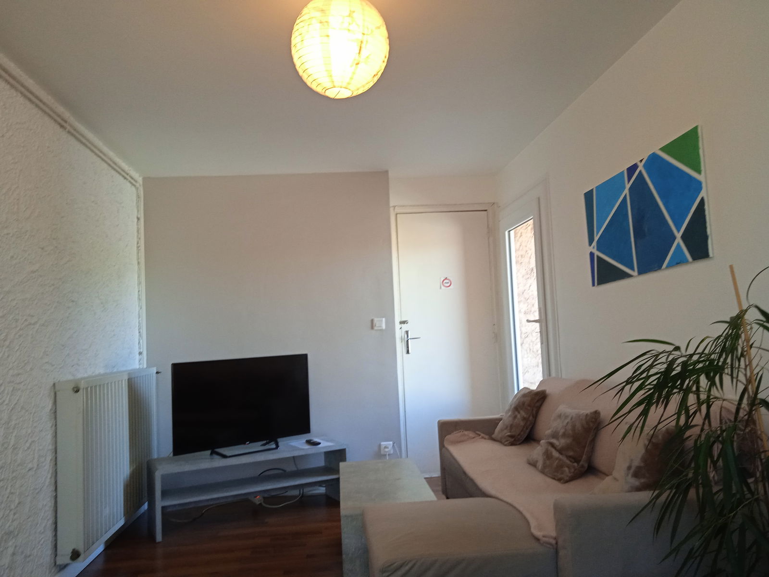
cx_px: 384
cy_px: 288
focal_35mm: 28
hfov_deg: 63.4
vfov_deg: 49.7
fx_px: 622
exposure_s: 1/33.3
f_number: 2.2
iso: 232
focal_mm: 3.43
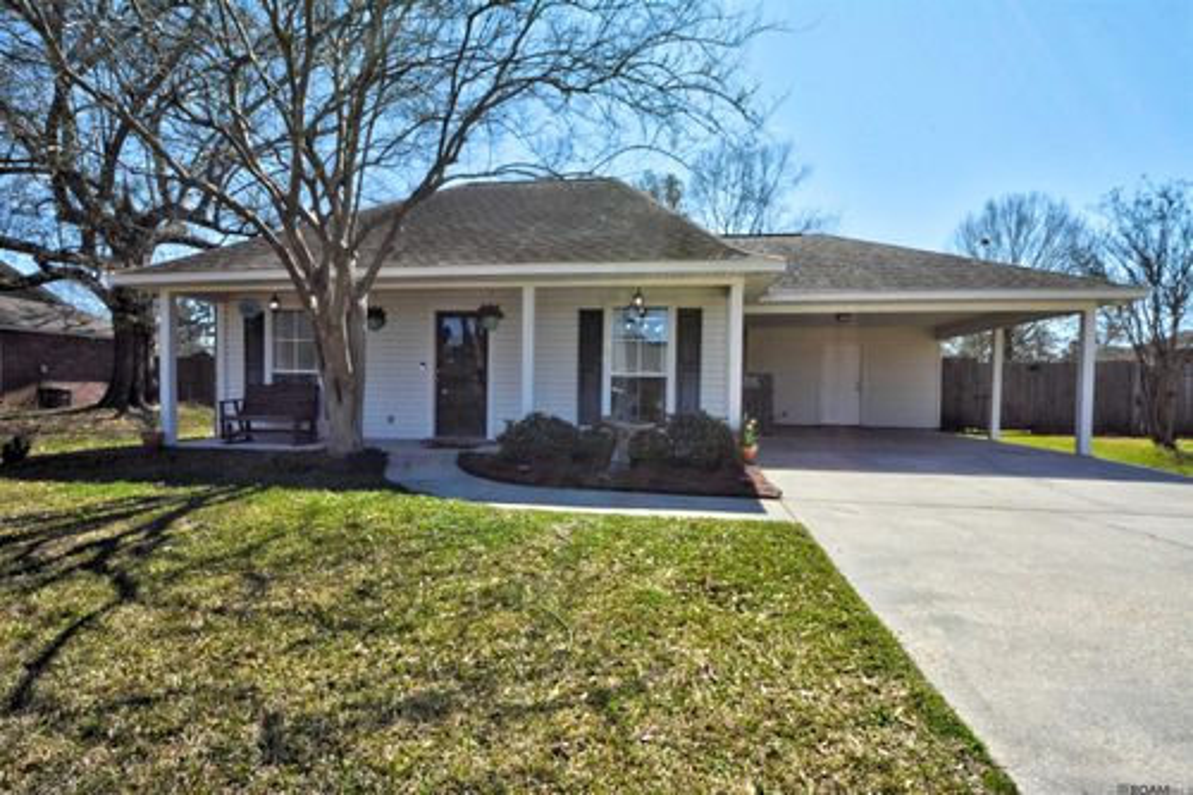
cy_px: 398
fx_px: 596
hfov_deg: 90.0
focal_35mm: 18
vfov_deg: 67.3
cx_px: 596
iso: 2500
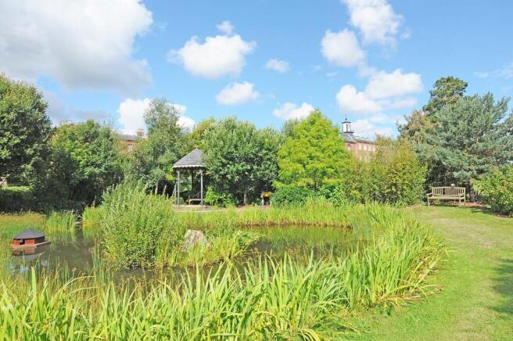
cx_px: 256
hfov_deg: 81.3
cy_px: 170
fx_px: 299
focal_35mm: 21
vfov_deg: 59.4
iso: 400
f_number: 13
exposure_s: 1/320
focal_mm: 14
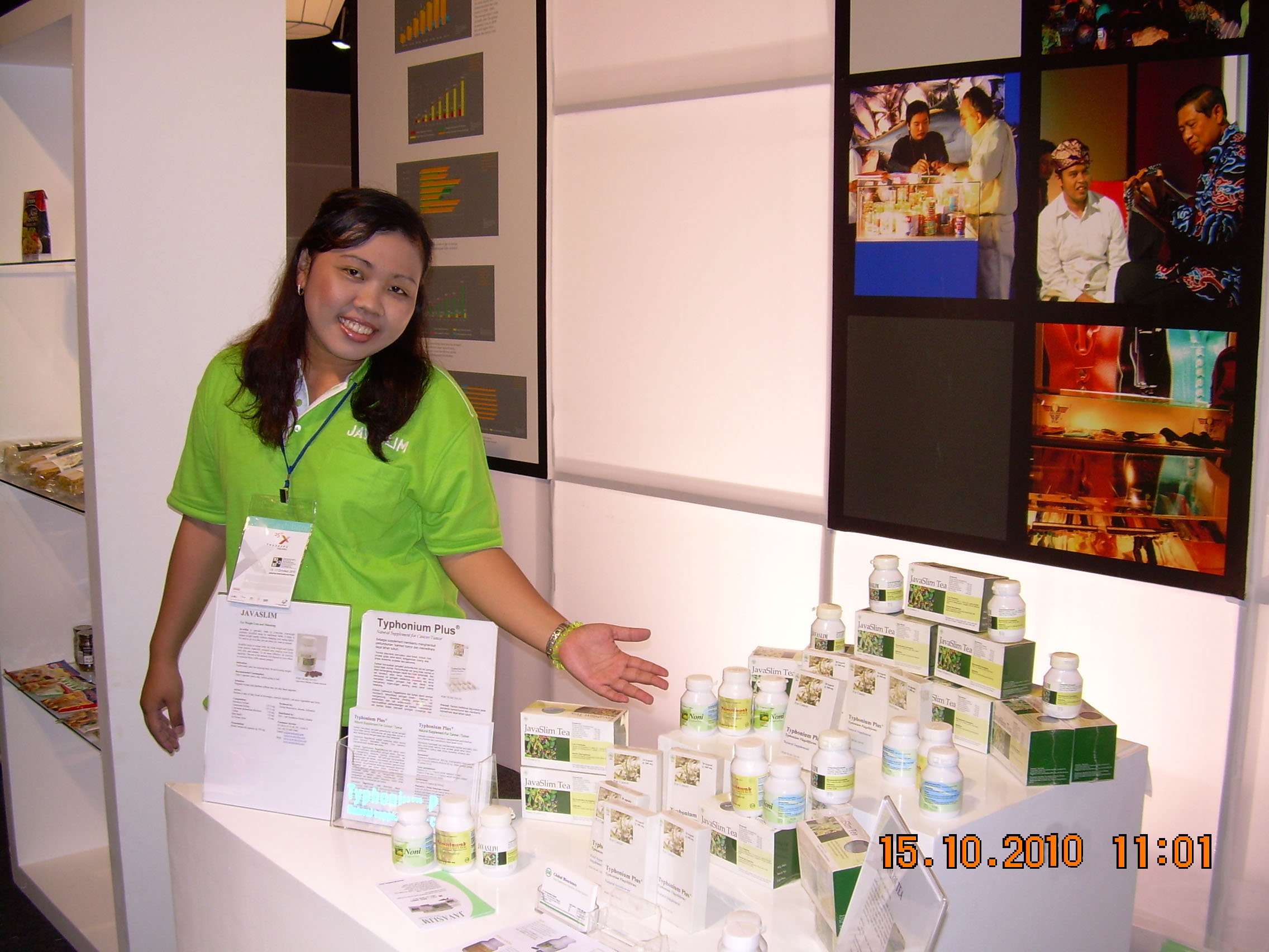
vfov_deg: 37.7
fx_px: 1393
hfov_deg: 49.0
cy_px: 476
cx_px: 634
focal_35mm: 38
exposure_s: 1/42.4
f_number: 2.8
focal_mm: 6.3
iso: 50
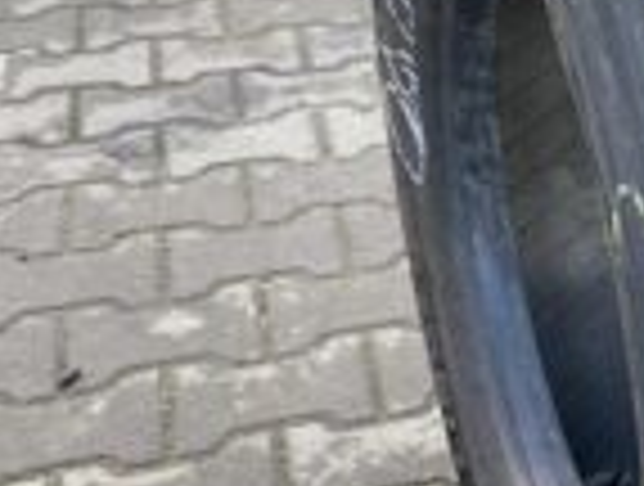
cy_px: 227
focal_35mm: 78
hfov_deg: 21.2
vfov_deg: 19.0
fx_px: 1455
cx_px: 959
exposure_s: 1/122
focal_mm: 4.25
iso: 40
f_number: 1.8
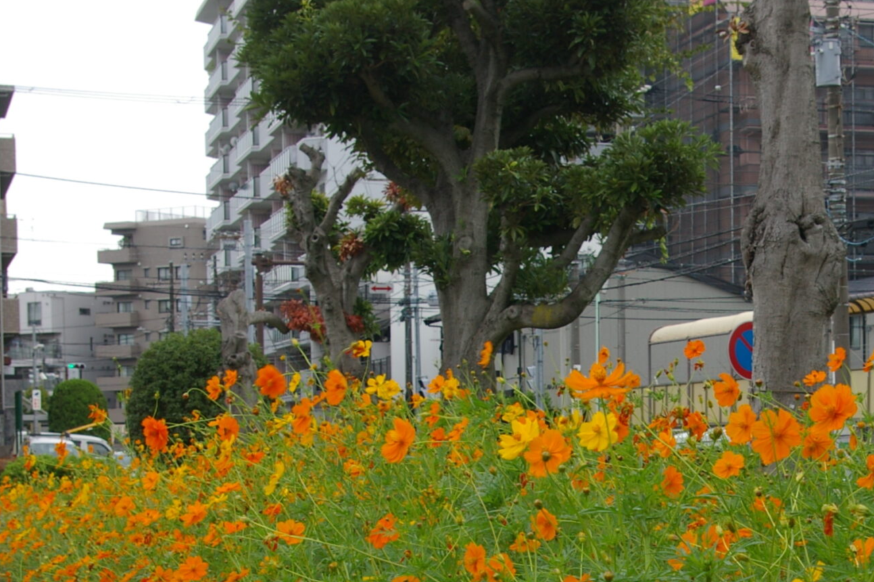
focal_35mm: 98
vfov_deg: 13.8
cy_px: 514
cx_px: 722
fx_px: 2377
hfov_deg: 20.6
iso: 200
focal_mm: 33
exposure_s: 1/90
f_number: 9.5
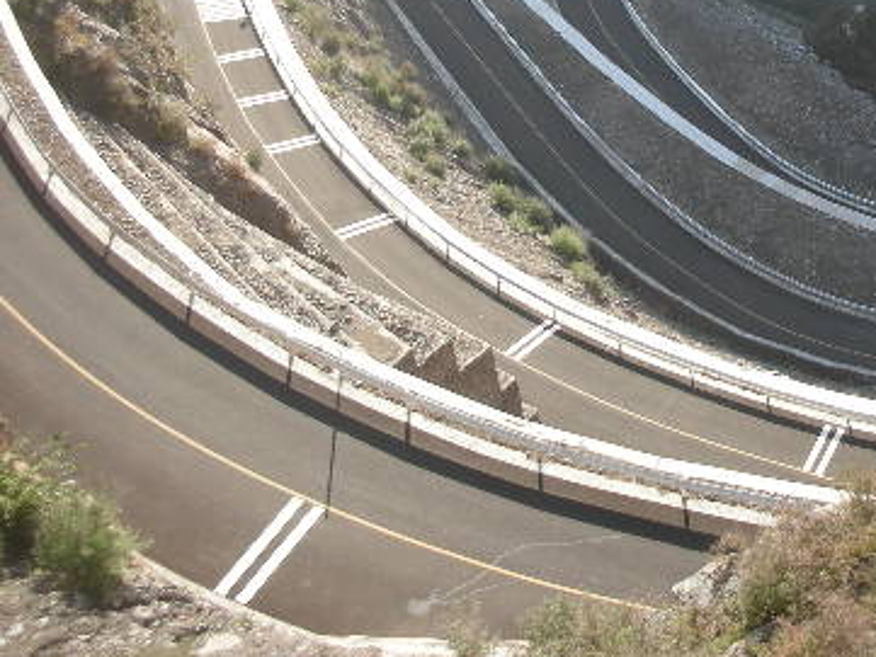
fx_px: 1570
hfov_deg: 30.8
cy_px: 102
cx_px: 621
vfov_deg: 23.2
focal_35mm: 62
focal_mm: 5.8
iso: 50
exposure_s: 1/202
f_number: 3
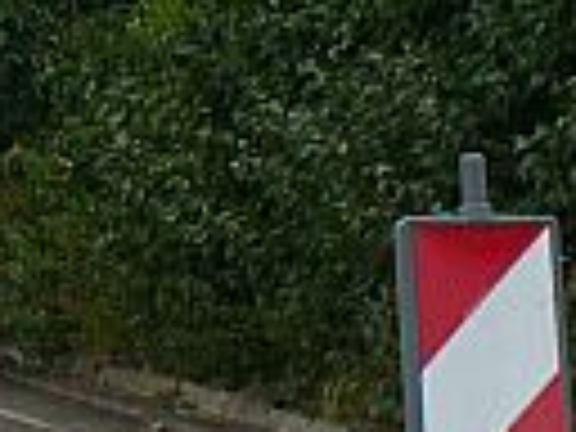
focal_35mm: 231
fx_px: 3844
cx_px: -202
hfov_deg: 8.4
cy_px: 189
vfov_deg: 6.4
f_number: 2.8
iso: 80
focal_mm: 6.1
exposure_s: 1/80
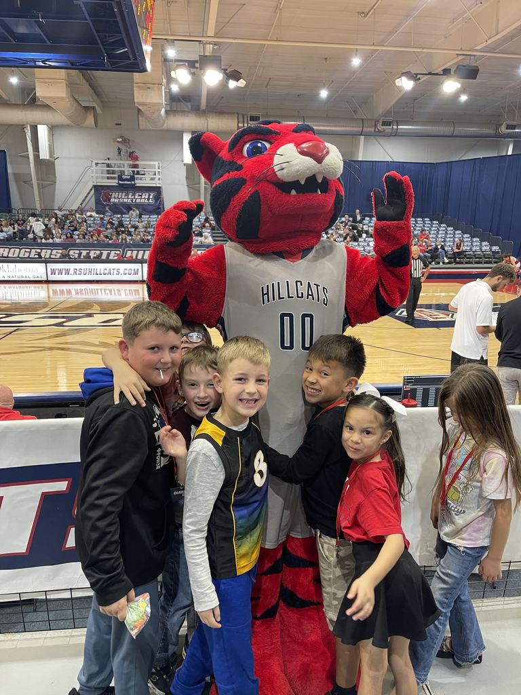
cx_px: 260
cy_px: 348
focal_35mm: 25
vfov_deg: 69.4
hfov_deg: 54.9
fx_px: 502
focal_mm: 5.1
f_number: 1.6
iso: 160
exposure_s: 1/60
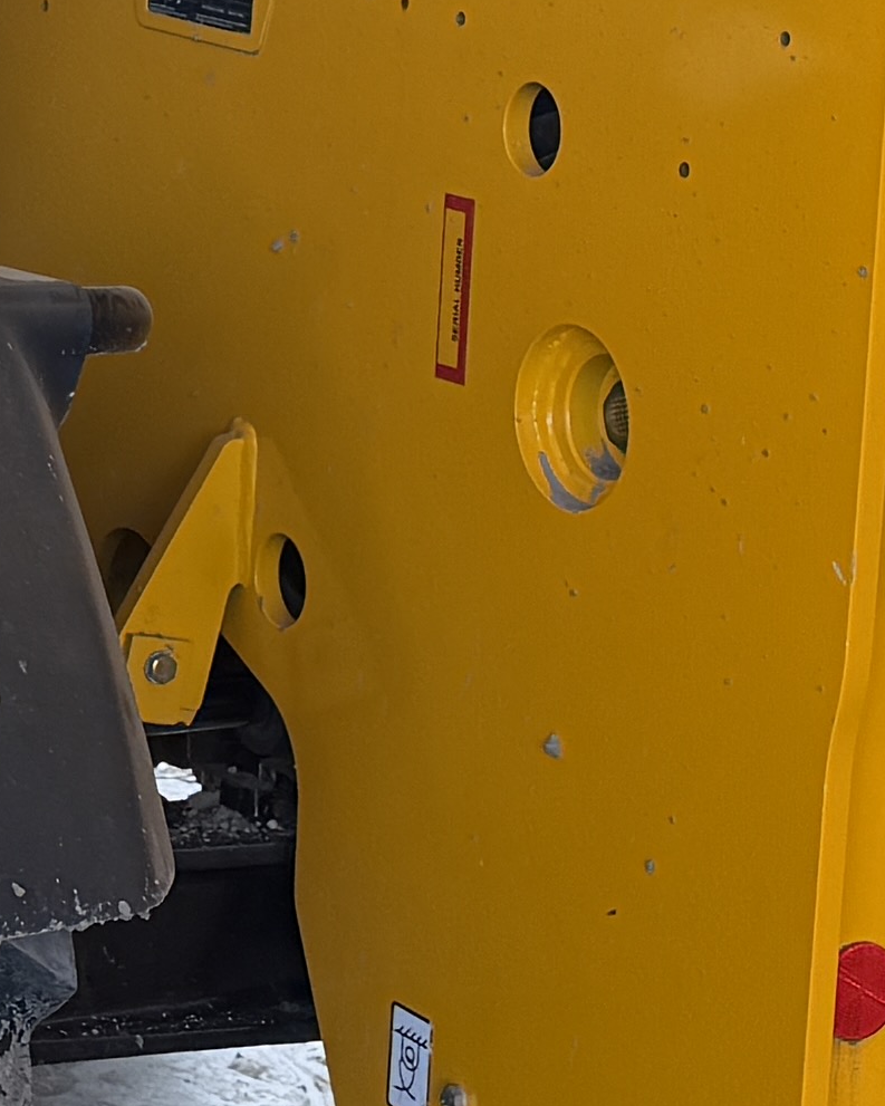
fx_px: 4419
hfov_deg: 11.2
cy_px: 1
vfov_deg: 14.1
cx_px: -169
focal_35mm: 135
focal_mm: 6.76
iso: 80
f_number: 1.78
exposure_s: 1/393
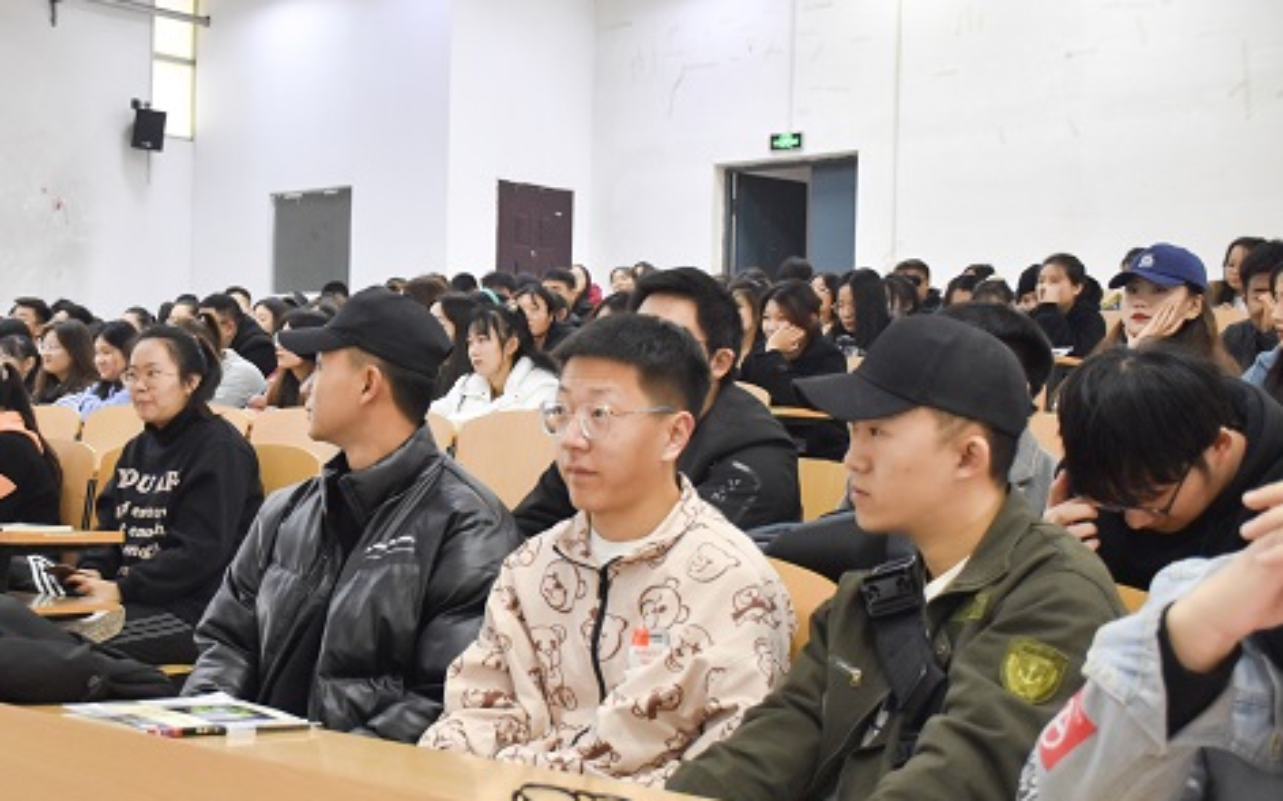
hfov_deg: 37.2
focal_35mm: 54
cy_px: 441
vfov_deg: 23.9
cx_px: 436
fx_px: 1887
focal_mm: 26
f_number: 3.8
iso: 1100
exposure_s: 1/60
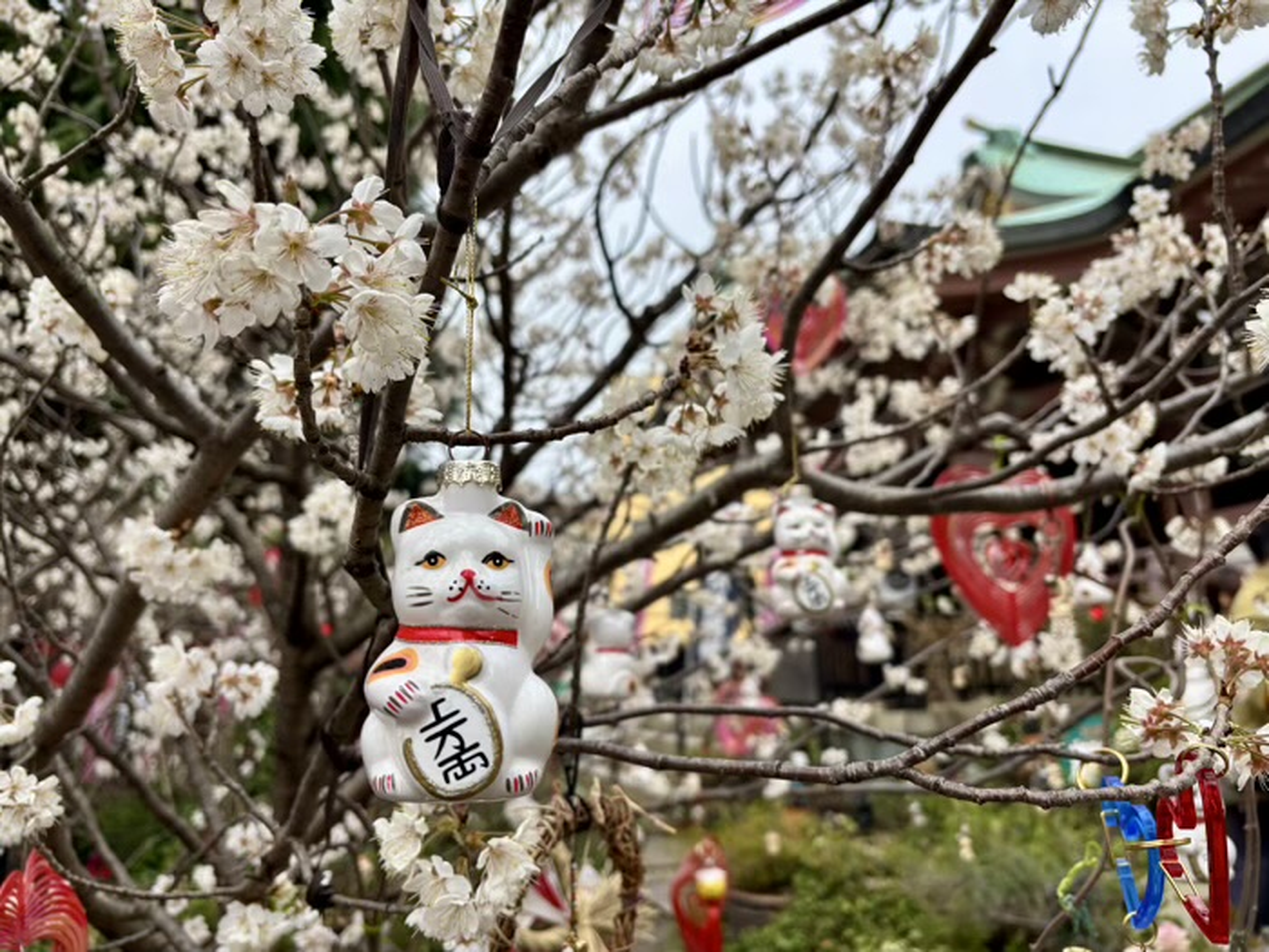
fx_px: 953
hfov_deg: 67.3
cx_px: 634
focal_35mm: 26
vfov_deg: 53.1
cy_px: 476
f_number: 1.6
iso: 50
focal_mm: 5.96
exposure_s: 1/1590
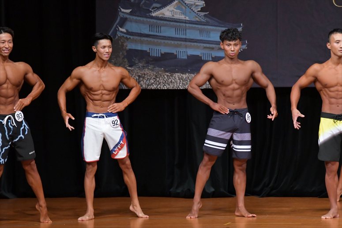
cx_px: 171
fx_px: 2564
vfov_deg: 5.1
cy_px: 114
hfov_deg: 7.6
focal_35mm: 270
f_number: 5.6
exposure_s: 1/400
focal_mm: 180
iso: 5000
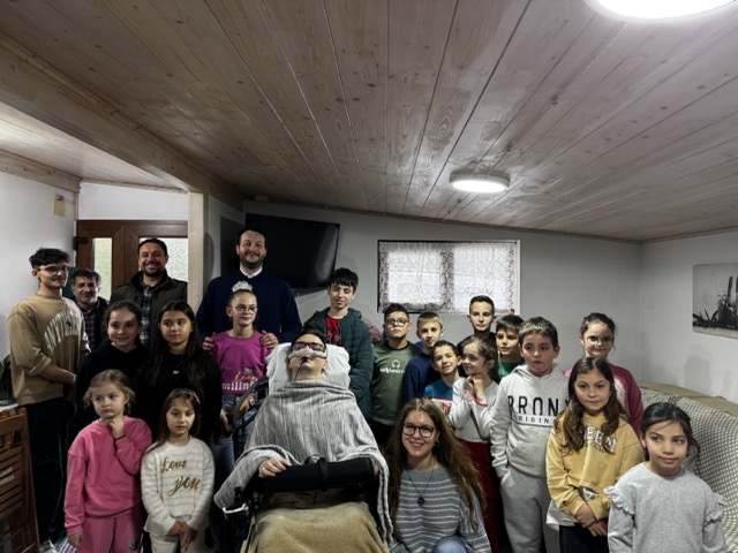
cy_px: 276
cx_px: 369
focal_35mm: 24
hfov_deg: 71.6
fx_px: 512
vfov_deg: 56.8
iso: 200
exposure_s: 1/50
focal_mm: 6.76
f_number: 1.78
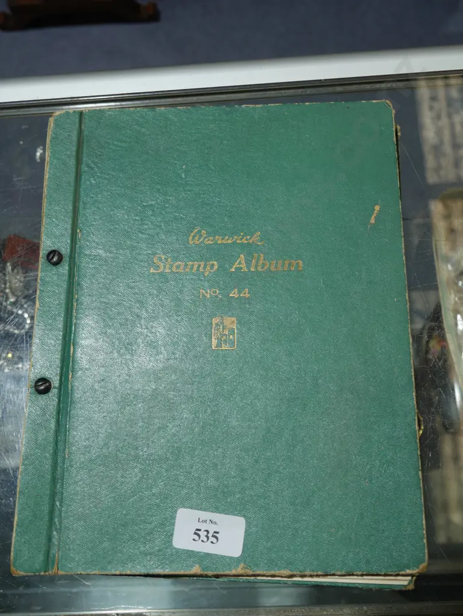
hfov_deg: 36.0
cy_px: 308
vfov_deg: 46.8
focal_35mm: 40
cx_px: 232
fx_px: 713
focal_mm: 20
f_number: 4.4
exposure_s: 1/80
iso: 200
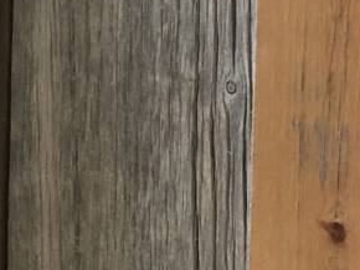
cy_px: -82
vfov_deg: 10.1
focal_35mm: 144
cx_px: 101
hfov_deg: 13.7
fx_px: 1499
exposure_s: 1/15
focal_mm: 4.15
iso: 40
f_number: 2.2
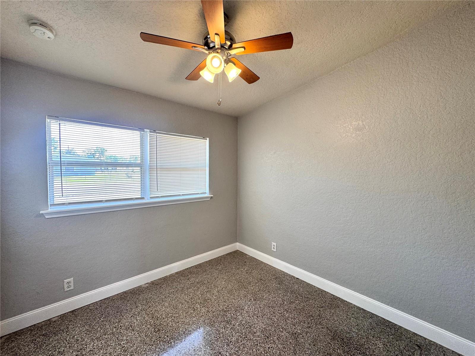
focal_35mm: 14
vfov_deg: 85.7
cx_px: 238
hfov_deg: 102.1
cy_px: 178
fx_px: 192
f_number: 2.2
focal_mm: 2.22
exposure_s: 1/120
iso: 80
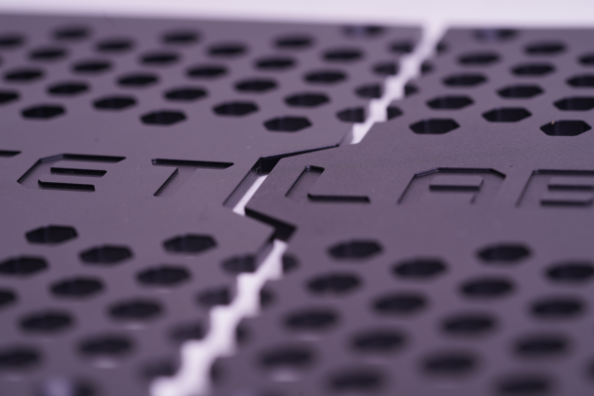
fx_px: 1502
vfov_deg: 15.0
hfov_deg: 22.4
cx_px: 299
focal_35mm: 91
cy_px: 196
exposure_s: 1/200
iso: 100
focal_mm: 90
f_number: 7.1
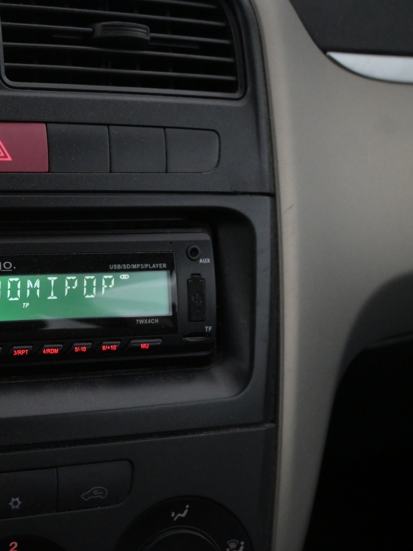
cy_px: 274
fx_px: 925
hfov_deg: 24.0
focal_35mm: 58
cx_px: -5
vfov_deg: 33.2
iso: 2500
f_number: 4.5
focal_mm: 26.5
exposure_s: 1/80
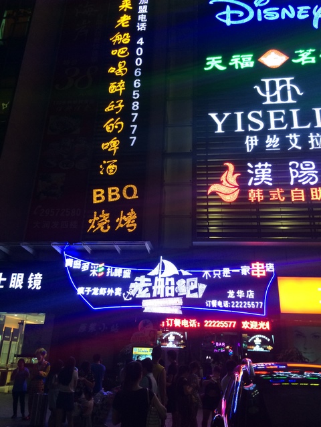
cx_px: 160
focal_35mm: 29
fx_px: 359
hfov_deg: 48.2
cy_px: 214
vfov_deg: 61.7
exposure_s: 1/30
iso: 80
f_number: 2.2
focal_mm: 4.15
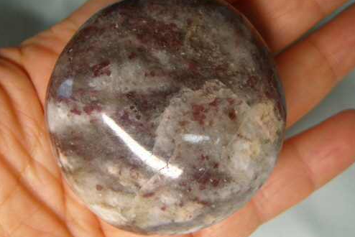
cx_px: 178
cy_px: 108
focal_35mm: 37
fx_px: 365
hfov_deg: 51.9
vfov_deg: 36.0
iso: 80
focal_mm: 7.4
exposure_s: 1/60
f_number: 2.8
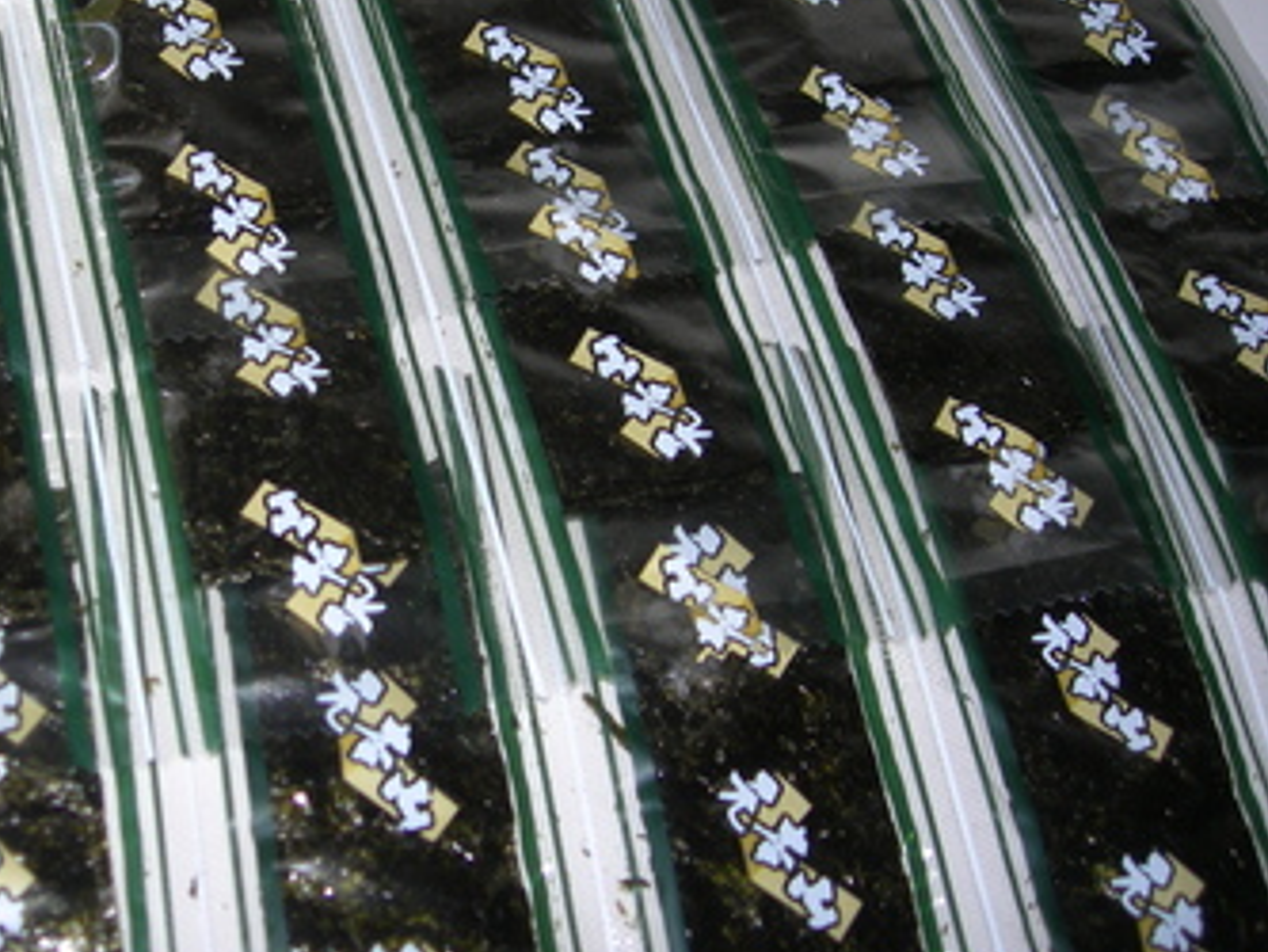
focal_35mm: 57
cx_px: 320
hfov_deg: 33.1
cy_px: 383
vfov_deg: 25.6
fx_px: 2089
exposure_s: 1/60.1
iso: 50
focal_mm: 7.8
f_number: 2.8
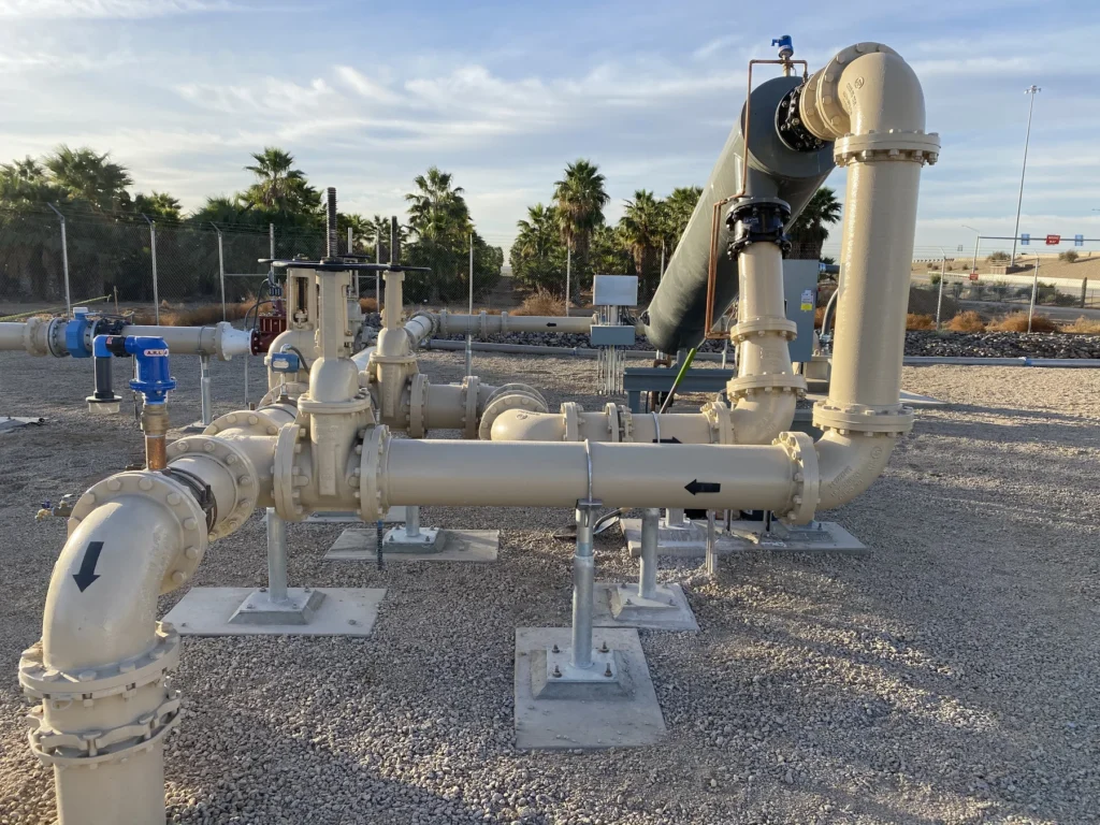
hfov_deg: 67.3
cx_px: 550
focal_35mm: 26
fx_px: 826
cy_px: 412
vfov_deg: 53.1
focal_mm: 4.25
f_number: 1.8
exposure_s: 1/1464
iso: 32
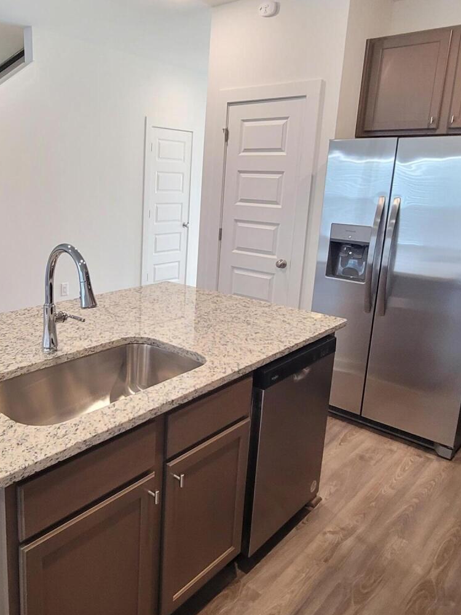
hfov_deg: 51.9
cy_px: 279
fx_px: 462
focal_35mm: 26
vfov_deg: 67.2
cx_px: 147
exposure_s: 1/30
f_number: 2.2
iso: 320
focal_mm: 2.2
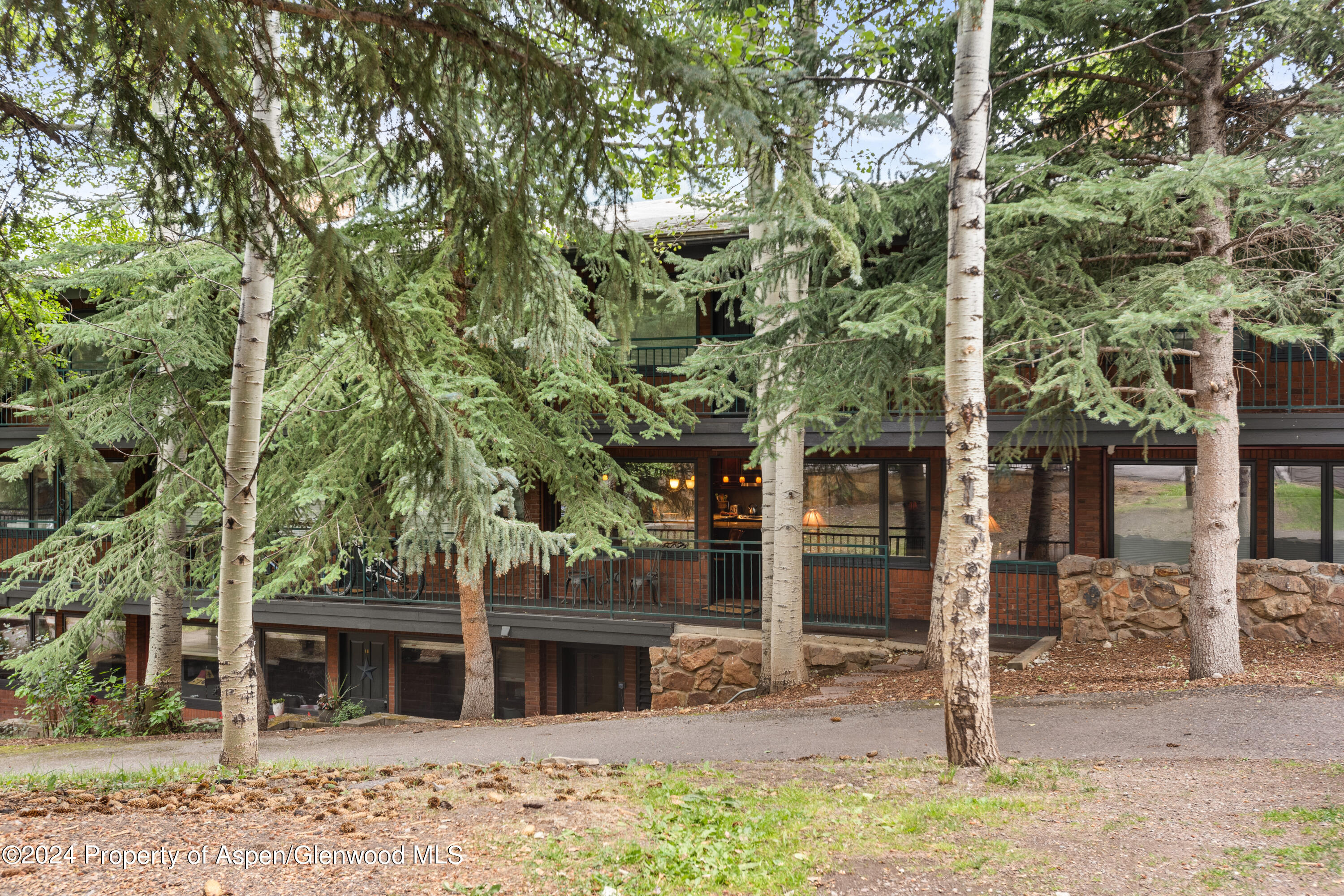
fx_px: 1307
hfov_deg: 54.4
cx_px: 672
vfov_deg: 37.9
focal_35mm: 35
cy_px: 448
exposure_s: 1/40
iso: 250
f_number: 7.1
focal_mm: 35
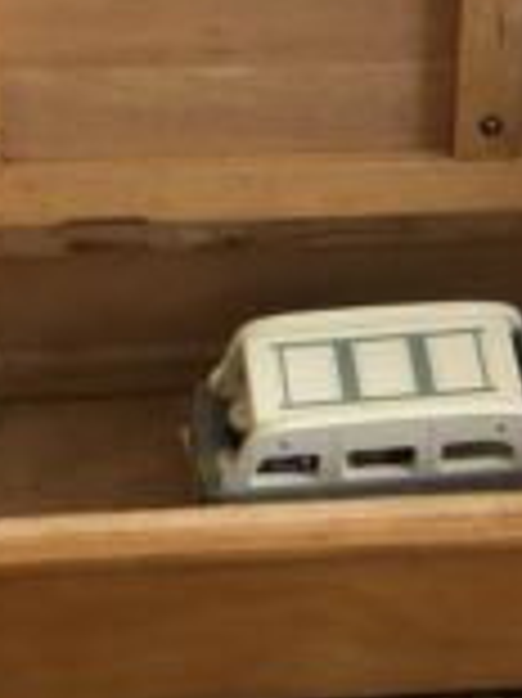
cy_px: 194
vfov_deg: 14.7
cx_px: 500
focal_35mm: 134
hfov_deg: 11.0
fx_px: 2698
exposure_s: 1/20
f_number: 2.4
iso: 160
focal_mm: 6
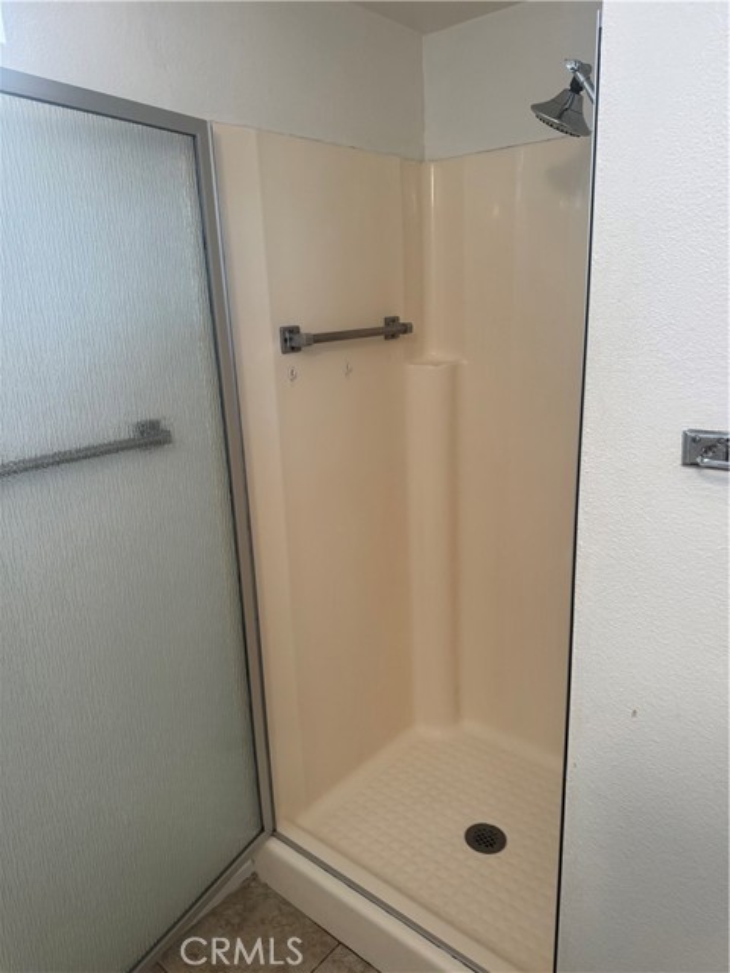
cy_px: 486
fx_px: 675
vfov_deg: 71.6
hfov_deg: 56.8
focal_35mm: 24
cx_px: 365
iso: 200
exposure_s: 1/60
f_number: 1.78
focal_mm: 6.76
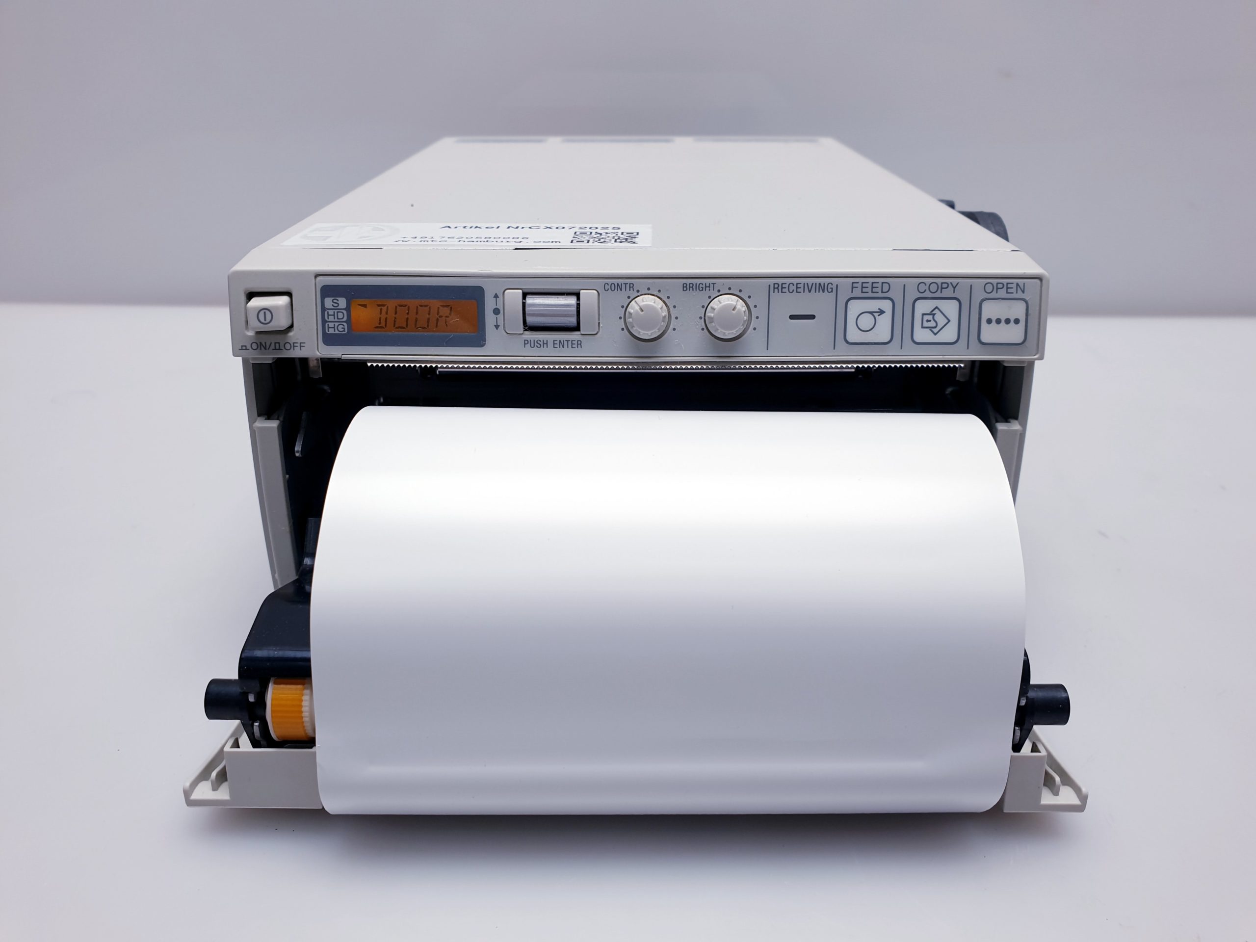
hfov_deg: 67.3
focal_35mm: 26
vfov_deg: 53.1
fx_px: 943
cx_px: 628
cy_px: 471
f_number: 2.4
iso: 50
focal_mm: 4.3
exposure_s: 1/105
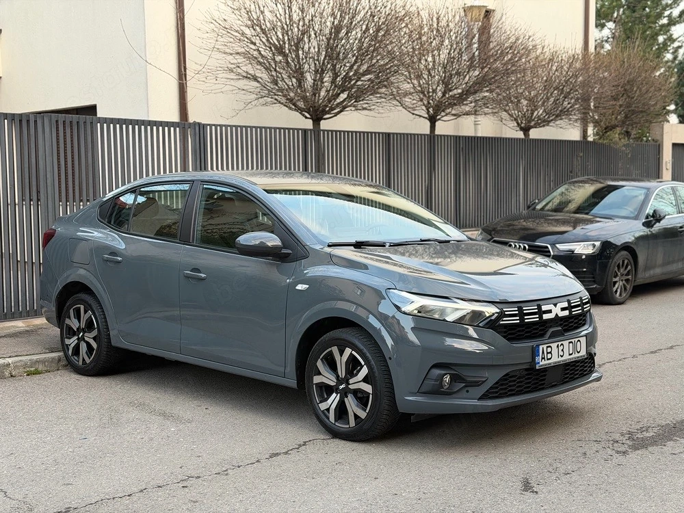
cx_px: 342
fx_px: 948
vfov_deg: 30.3
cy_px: 256
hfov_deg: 39.7
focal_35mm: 48
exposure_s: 1/121
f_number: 1.78
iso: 80
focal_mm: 6.76
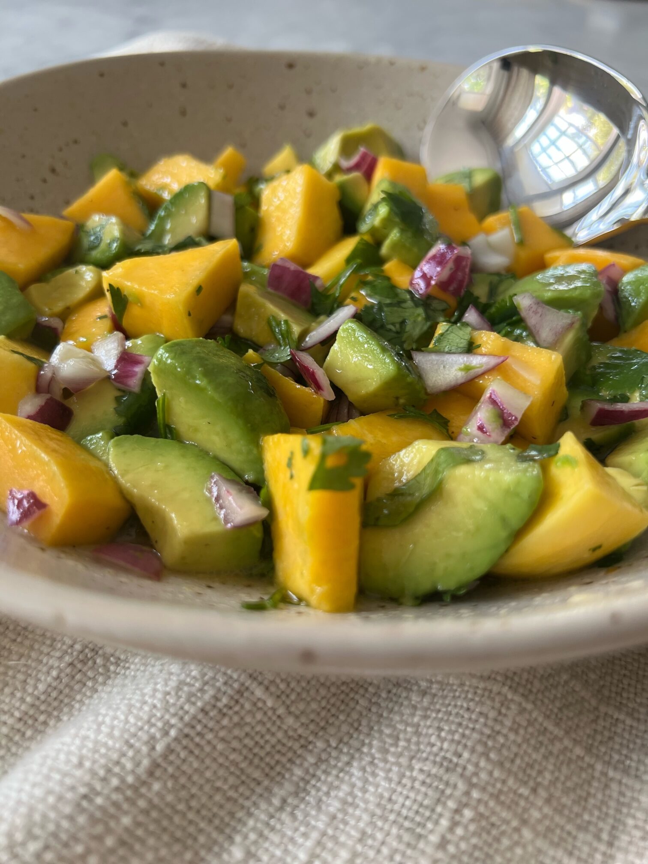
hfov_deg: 53.1
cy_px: 432
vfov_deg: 67.3
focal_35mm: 26
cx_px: 324
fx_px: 649
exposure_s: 1/121
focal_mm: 5.7
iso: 80
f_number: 1.5
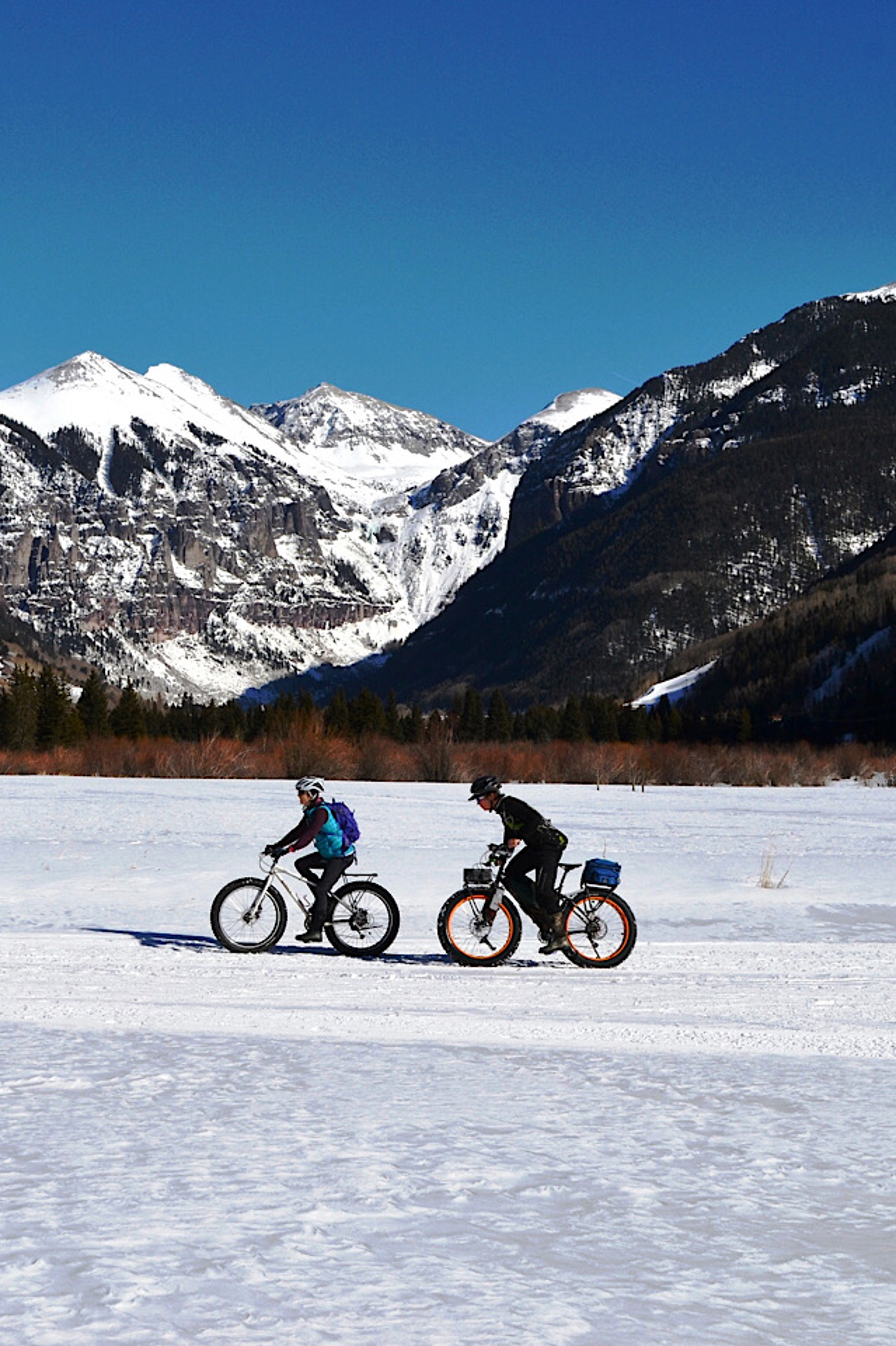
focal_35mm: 59
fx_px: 2203
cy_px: 676
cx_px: 91
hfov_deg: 22.4
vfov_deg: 33.9
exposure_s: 1/400
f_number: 10
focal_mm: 26
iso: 100
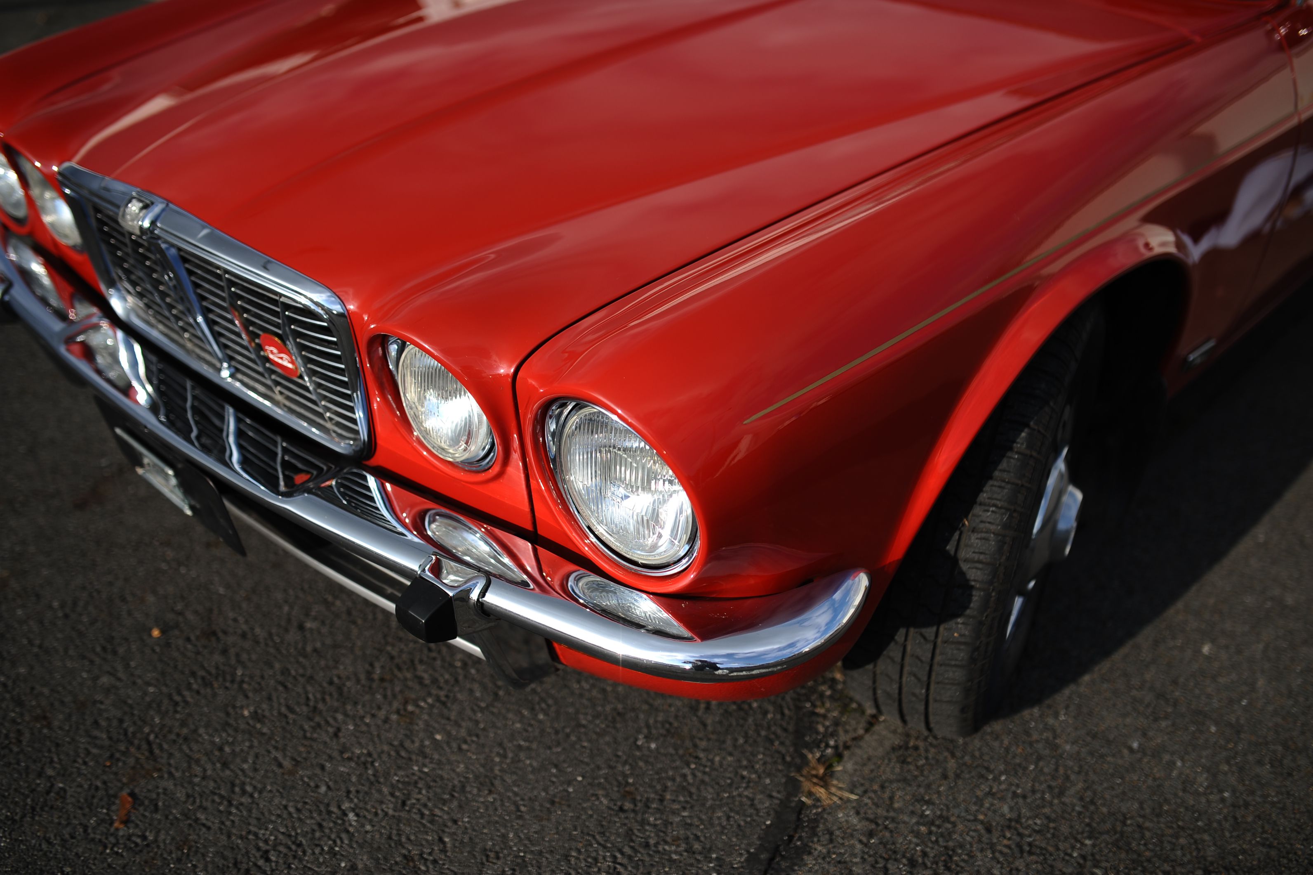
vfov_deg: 37.8
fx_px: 1276
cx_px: 656
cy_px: 438
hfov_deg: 54.5
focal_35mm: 35
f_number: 2.2
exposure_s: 1/5000
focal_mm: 35
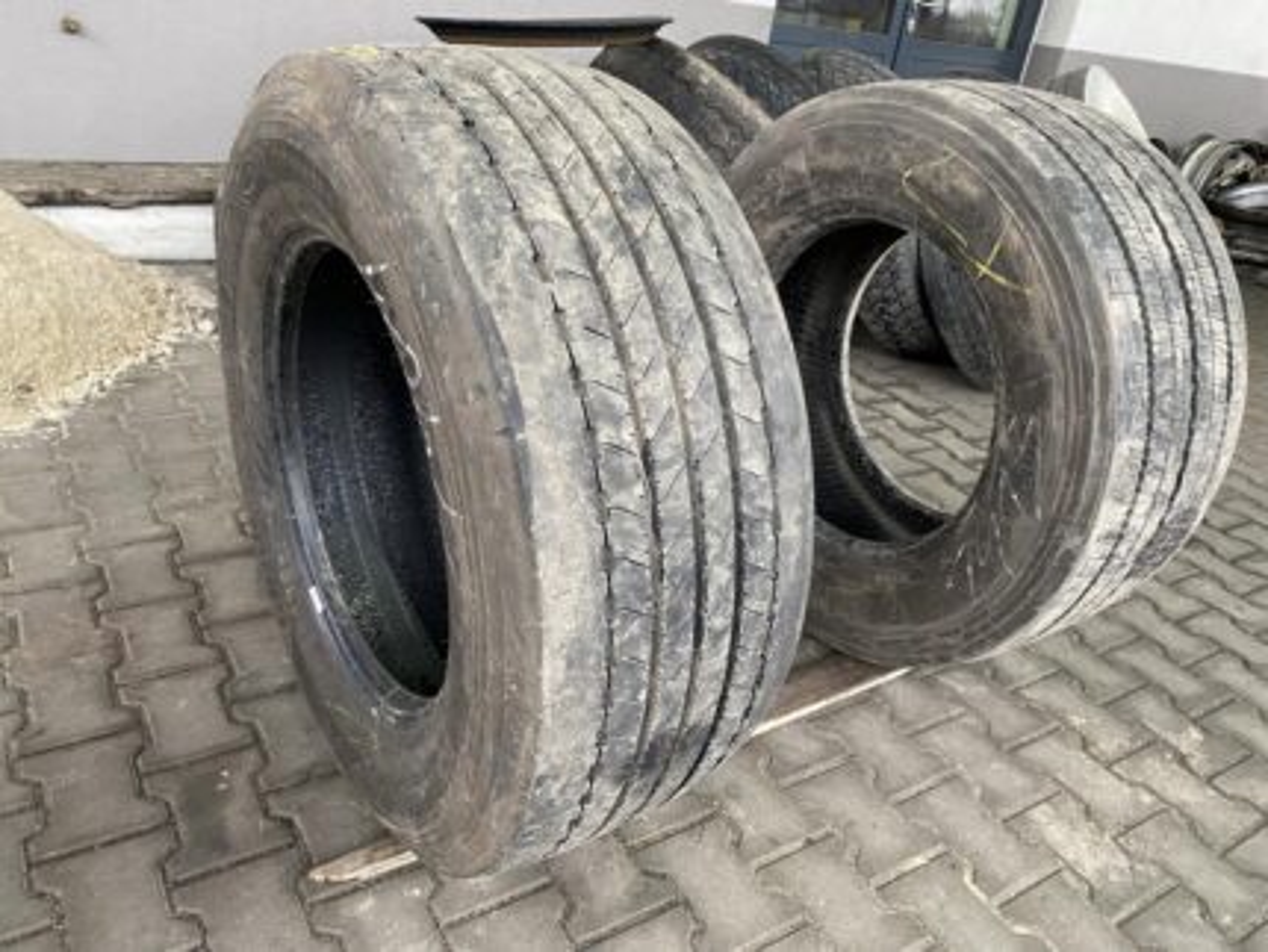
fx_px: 953
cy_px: 476
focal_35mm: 26
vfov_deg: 53.1
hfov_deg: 67.3
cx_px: 634
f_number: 1.8
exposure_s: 1/50
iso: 100
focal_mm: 4.25
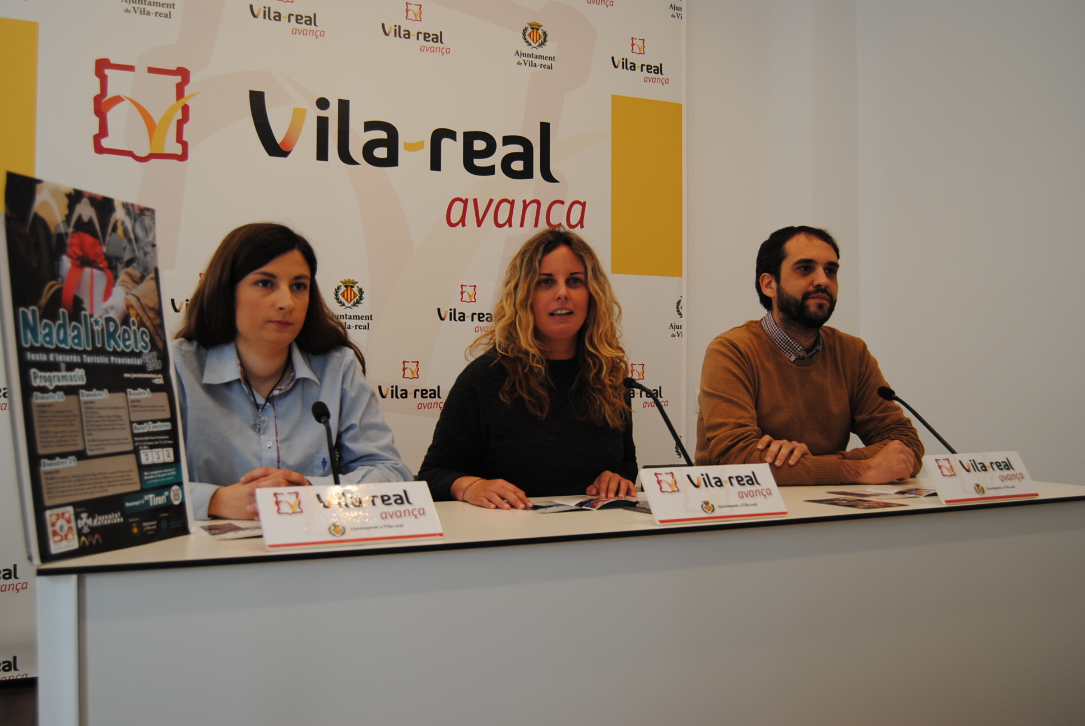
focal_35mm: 34
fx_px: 1041
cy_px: 363
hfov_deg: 55.0
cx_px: 542
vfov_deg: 38.5
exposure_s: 1/80
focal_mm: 23
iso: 200
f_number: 4.5
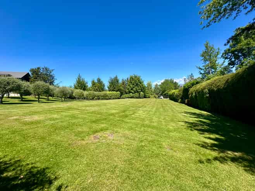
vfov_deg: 85.6
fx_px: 103
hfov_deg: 102.1
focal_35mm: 14
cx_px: 128
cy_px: 96
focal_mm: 2.22
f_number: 2.2
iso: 40
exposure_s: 1/1304
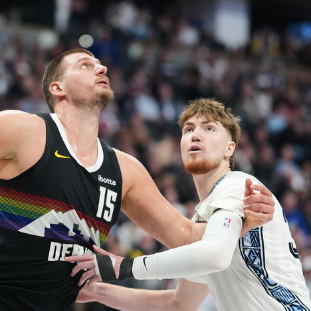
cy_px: 174
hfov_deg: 7.4
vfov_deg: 7.4
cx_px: 72
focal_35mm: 236
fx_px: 2399
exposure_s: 1/2000
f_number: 1.4
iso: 1250
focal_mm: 85
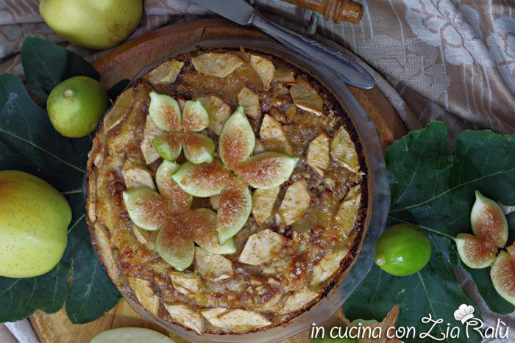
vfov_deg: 18.2
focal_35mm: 75
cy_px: 172
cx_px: 258
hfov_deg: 27.0
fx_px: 1073
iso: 400
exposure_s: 1/30
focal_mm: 50
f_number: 5.6
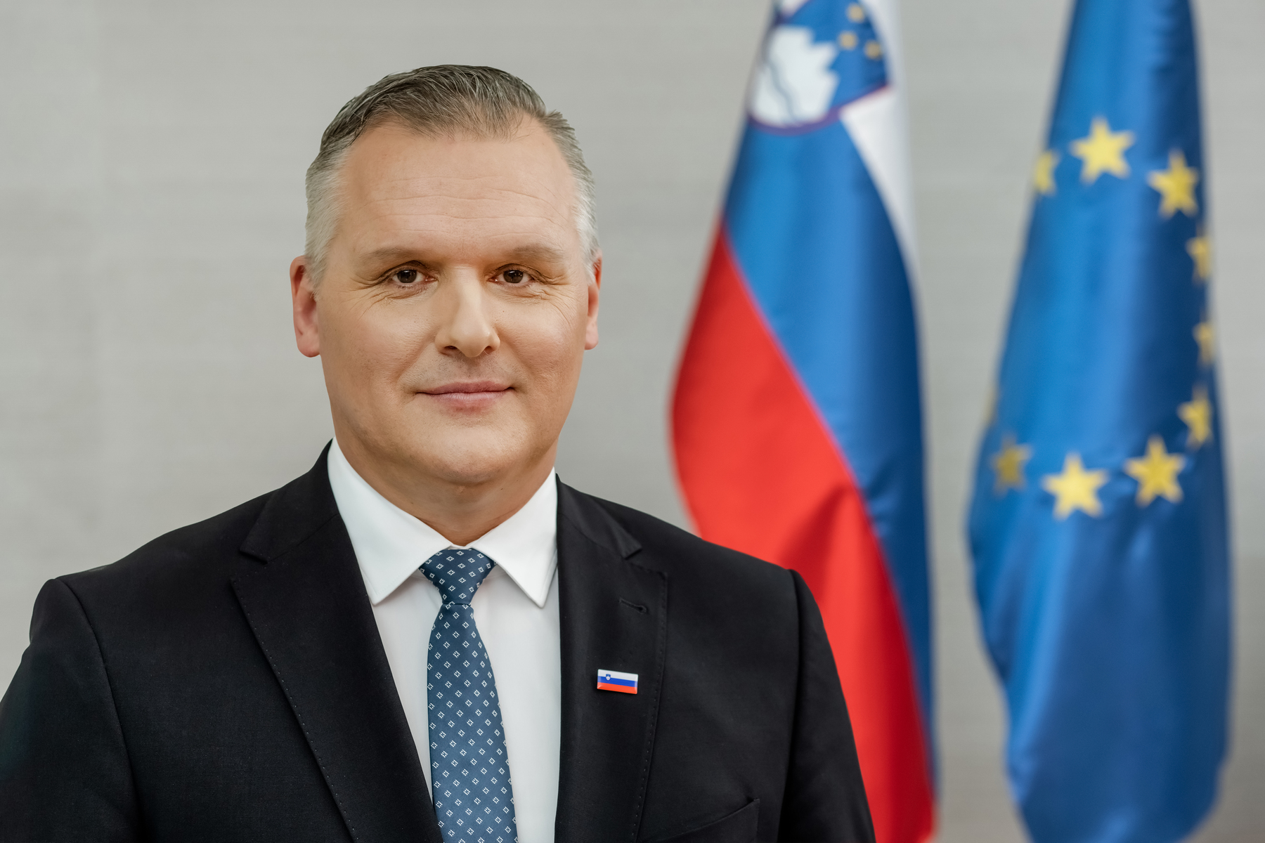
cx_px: 632
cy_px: 422
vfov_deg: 16.1
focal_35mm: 85
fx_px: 2987
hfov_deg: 23.9
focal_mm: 85
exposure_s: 1/200
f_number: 3.5
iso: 400
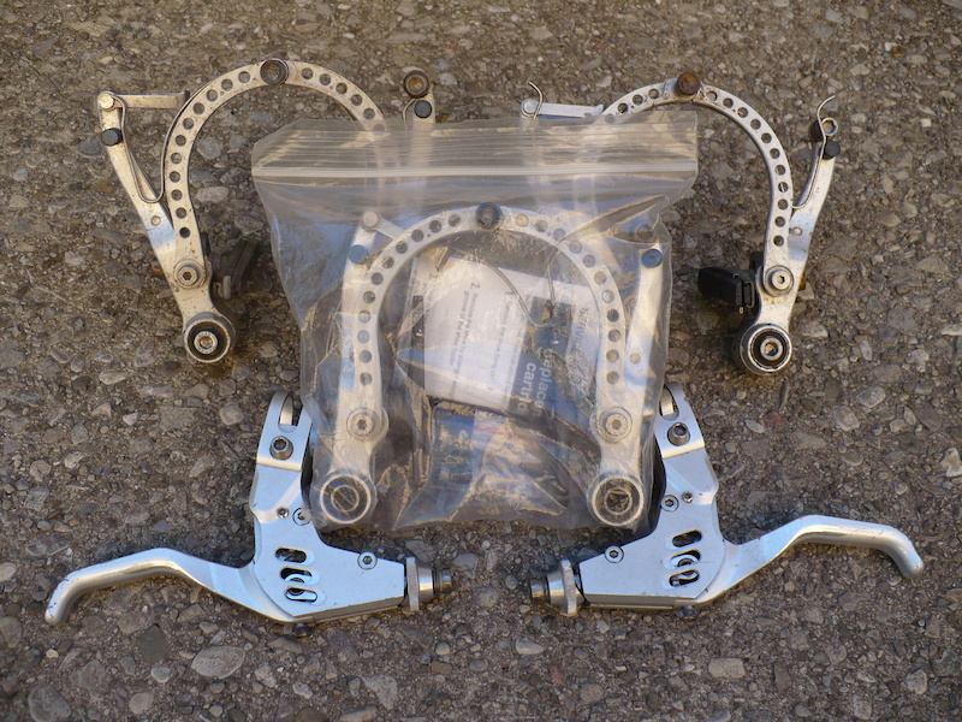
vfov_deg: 38.7
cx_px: 481
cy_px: 361
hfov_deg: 50.1
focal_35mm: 37
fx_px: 1028
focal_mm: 6.1
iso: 100
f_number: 2.8
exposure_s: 1/160
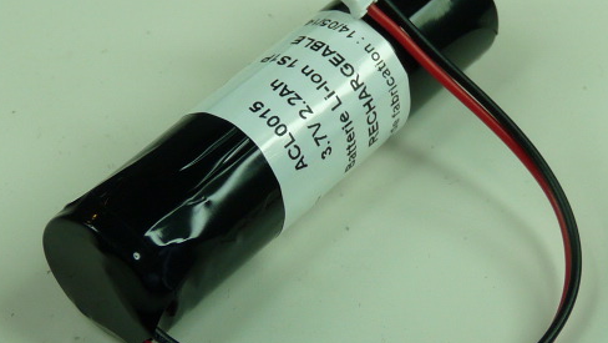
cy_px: 158
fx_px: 1774
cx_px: 302
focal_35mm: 110
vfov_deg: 11.0
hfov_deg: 19.4
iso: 100
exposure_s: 1/100
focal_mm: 7.8
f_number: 3
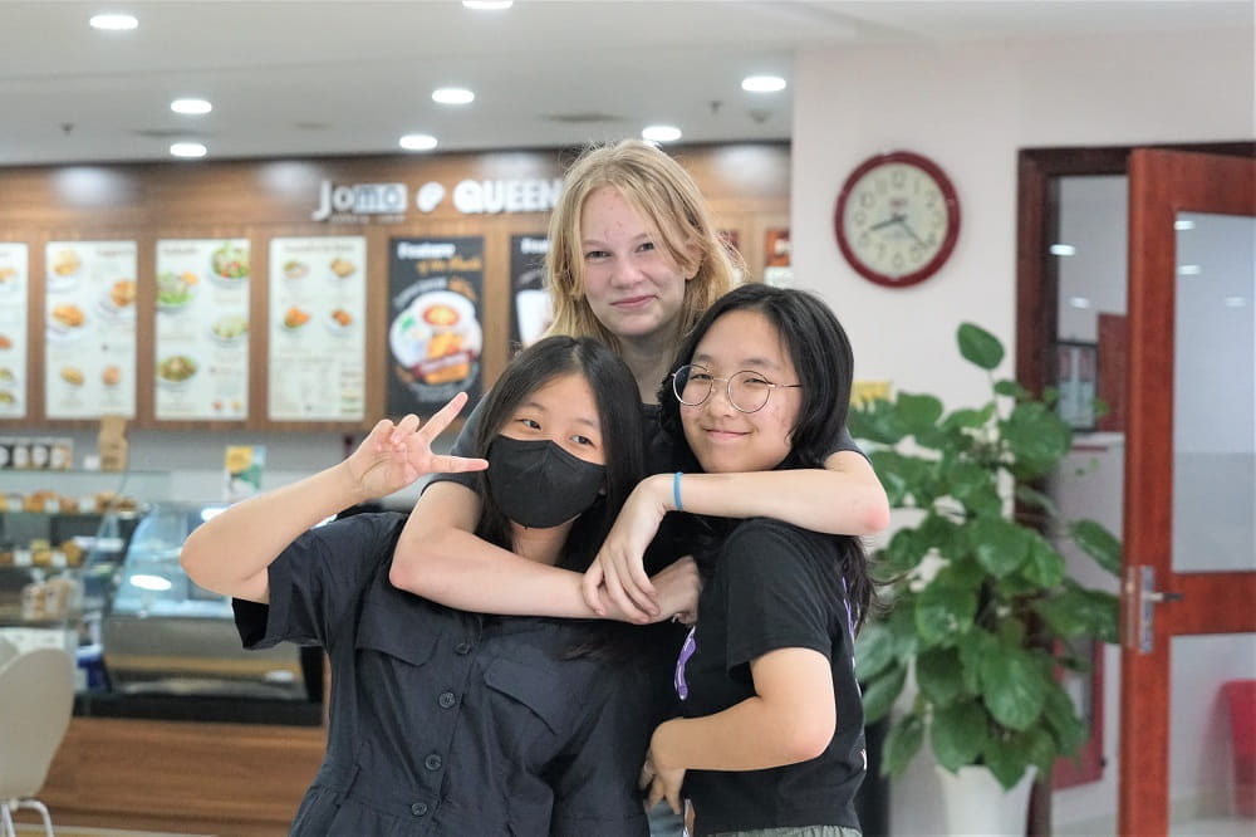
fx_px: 2895
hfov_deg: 24.5
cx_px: 628
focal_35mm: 83
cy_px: 418
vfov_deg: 16.4
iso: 6400
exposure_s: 1/125
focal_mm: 83
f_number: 5.6
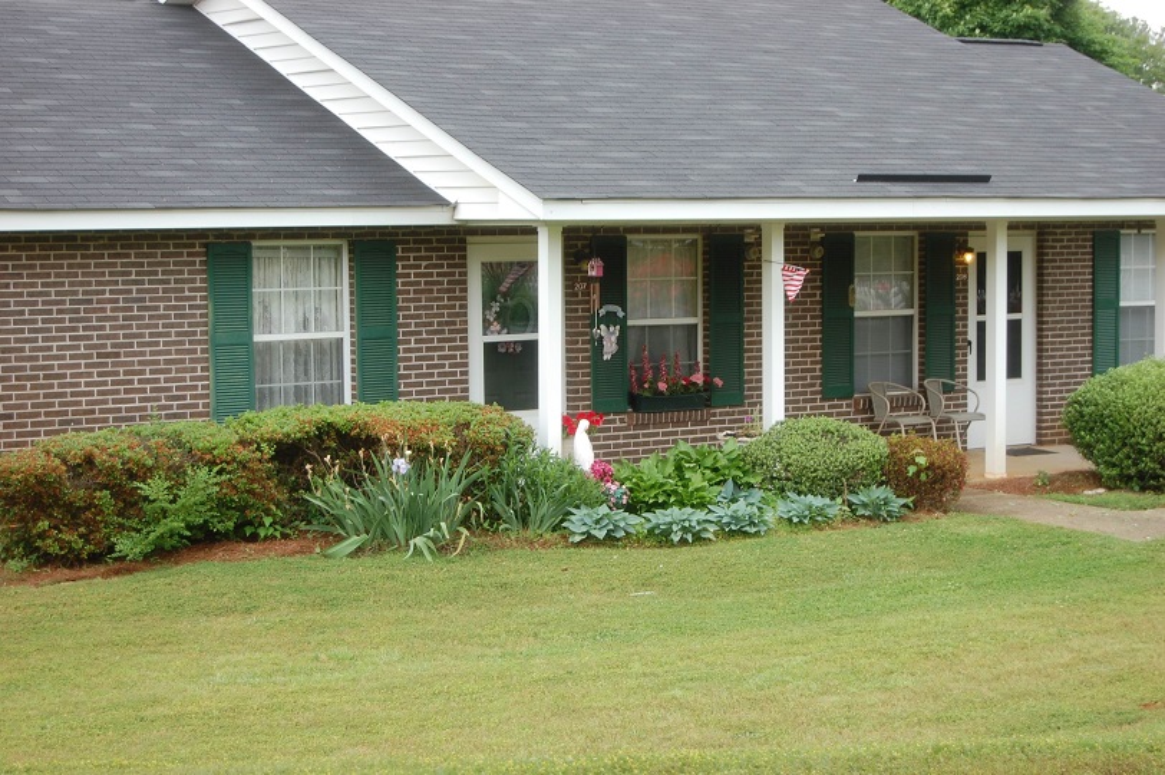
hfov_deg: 28.1
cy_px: 388
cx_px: 582
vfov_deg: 18.9
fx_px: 2328
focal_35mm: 72
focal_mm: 48
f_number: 6.3
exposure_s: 1/160
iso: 200
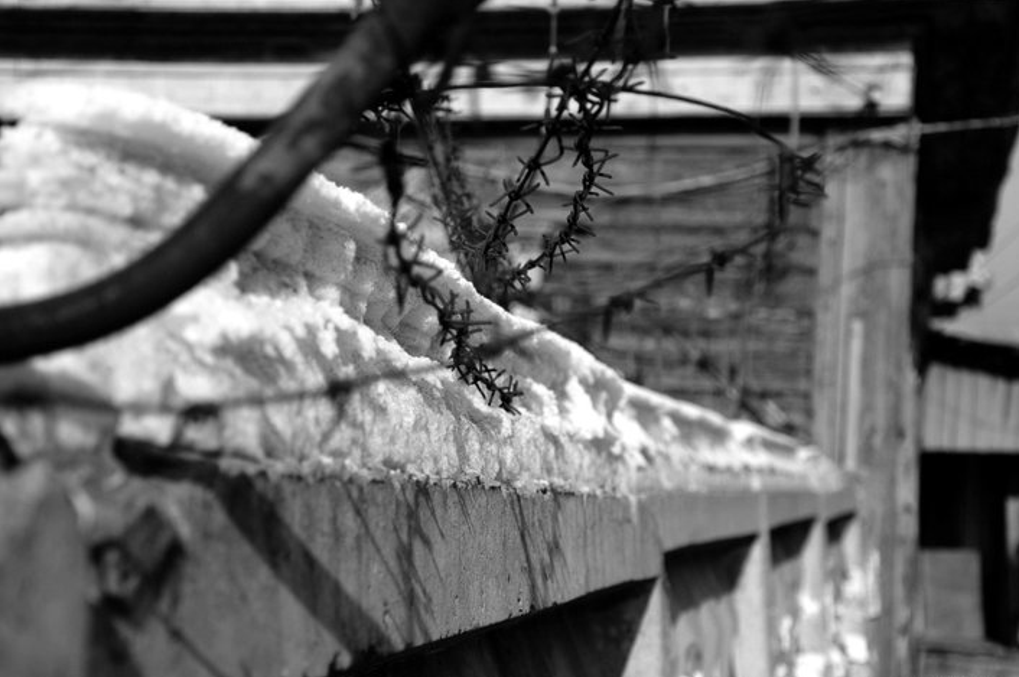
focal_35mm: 85
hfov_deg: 23.9
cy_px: 343
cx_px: 462
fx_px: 2403
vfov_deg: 16.0
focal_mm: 50
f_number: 5
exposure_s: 1/640
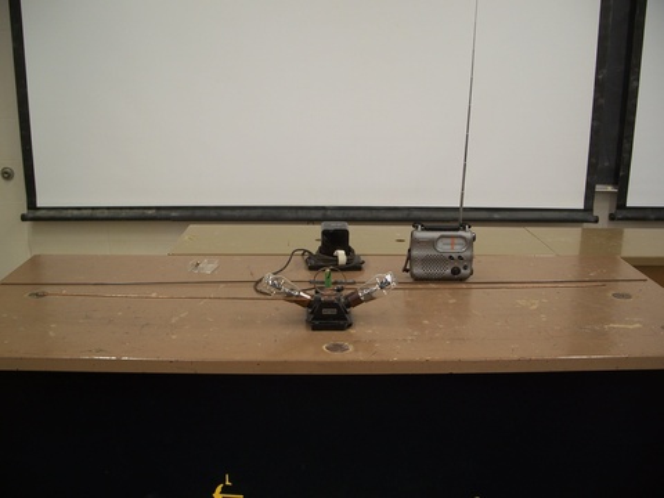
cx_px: 332
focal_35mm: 37
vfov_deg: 38.7
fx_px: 710
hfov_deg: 50.1
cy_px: 249
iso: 64
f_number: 2.8
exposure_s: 1/30
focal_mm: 7.8
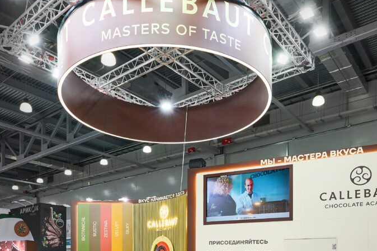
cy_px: 208
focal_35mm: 27
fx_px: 283
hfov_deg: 67.4
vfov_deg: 45.0
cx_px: 190
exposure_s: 1/15
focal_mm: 14
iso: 250
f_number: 9
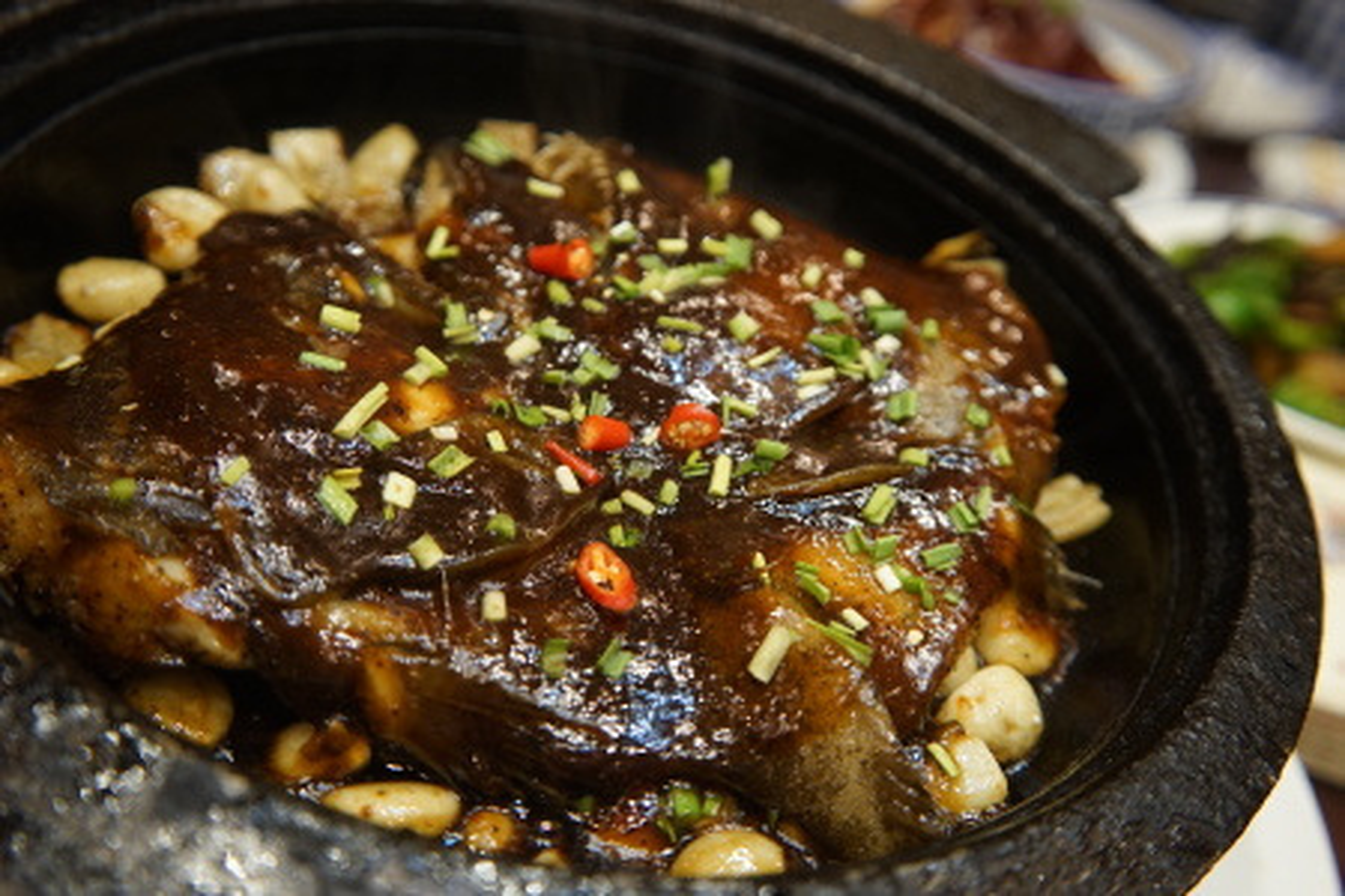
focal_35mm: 32
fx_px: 1195
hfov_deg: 58.7
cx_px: 672
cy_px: 448
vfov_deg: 41.1
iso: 1000
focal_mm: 32
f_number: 4
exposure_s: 1/60
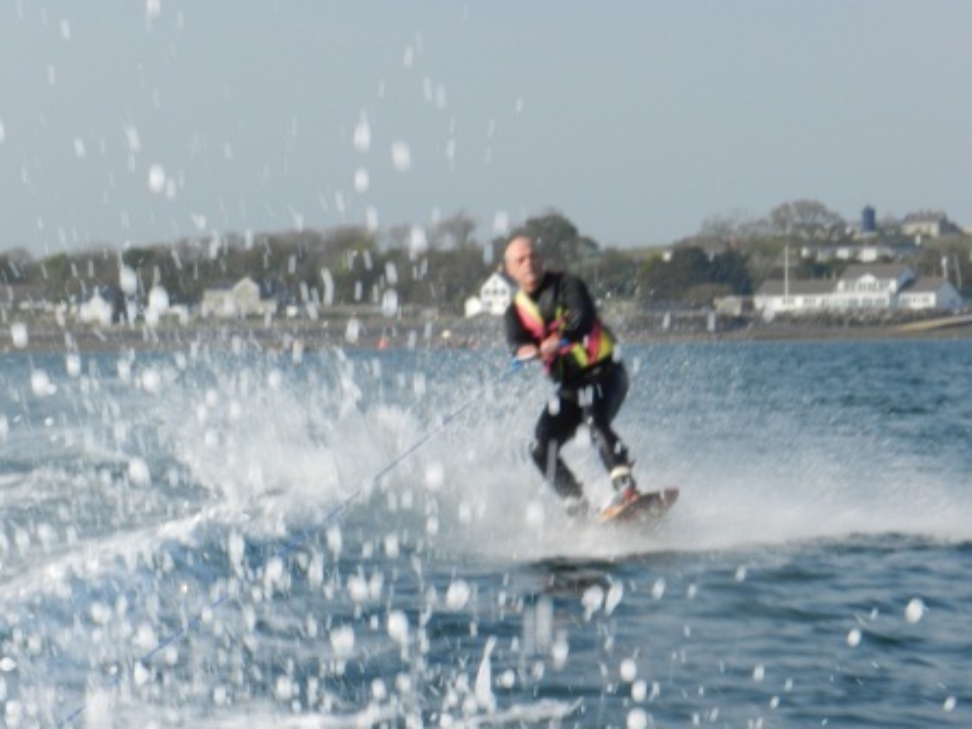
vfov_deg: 8.4
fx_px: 4942
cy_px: 364
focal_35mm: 176
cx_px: 486
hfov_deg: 11.2
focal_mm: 31.2
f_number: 8
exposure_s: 1/125
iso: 160
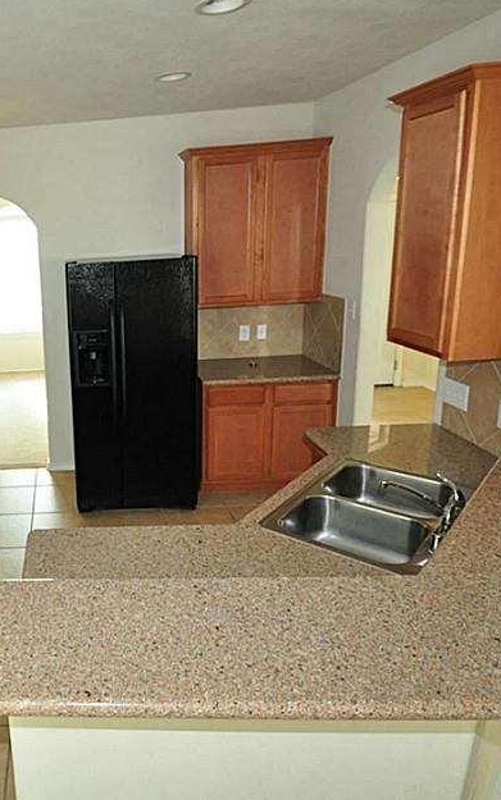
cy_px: 370
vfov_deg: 72.4
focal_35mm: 25
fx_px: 546
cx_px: 26
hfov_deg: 43.7
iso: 800
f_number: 4
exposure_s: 1/60
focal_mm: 10
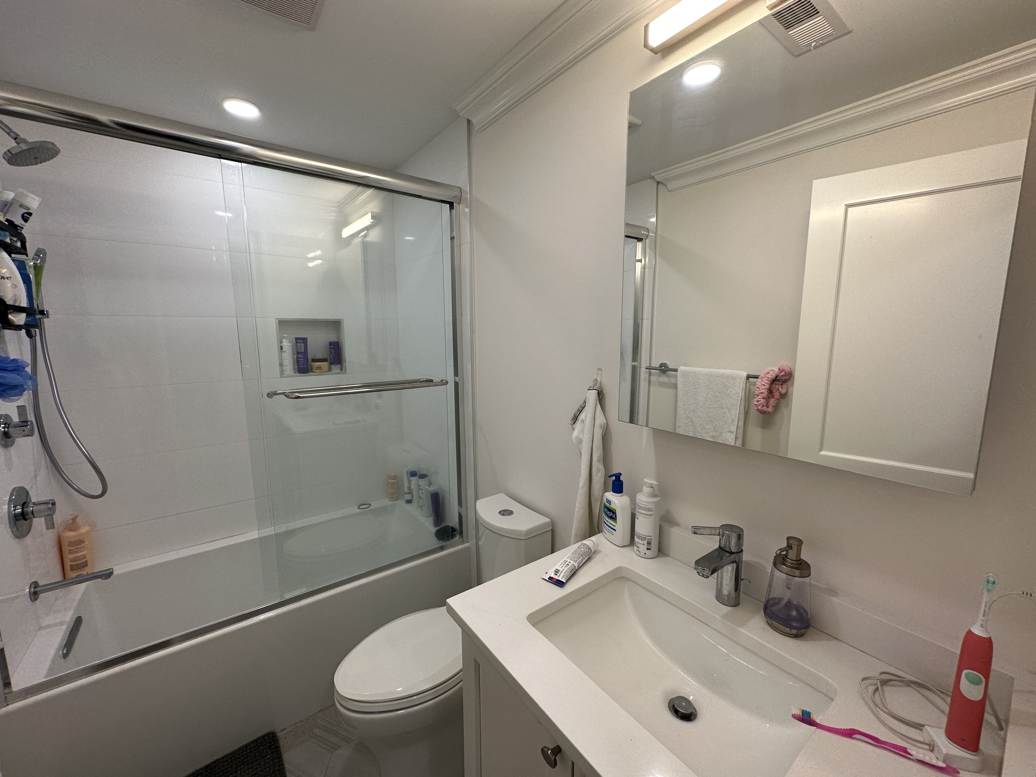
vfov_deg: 85.7
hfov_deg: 102.1
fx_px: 419
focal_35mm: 14
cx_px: 518
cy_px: 388
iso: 100
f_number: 2.2
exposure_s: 1/120
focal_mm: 2.22
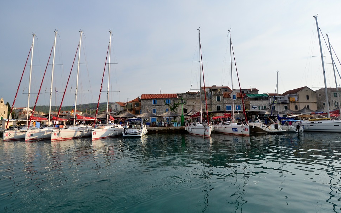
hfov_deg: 88.0
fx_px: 177
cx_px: 170
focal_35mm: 19
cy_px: 105
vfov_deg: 62.2
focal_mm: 12
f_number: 5.6
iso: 400
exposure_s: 1/2500
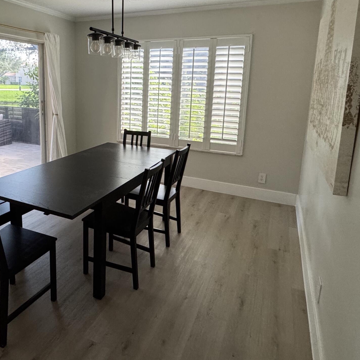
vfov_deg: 60.2
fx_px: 306
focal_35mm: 26
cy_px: 136
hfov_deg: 59.7
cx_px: 125
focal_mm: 2.22
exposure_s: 1/99
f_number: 2.2
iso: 320
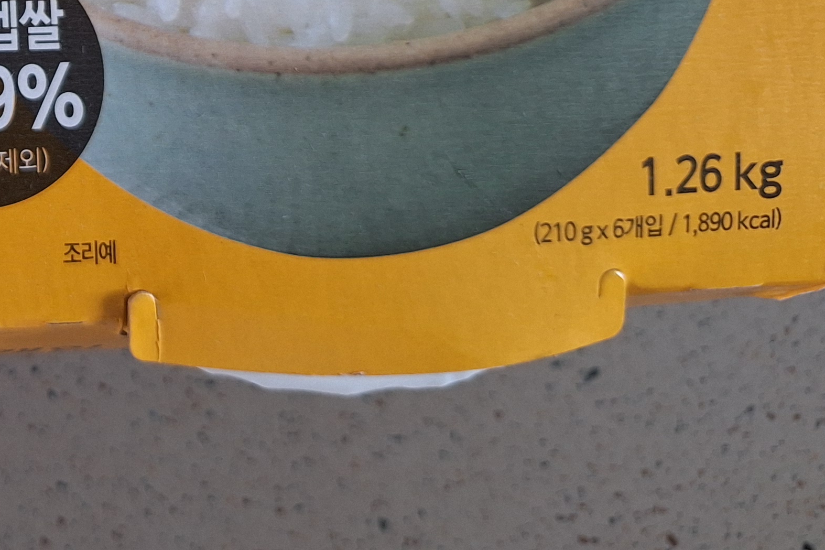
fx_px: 1421
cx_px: -197
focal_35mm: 62
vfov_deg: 19.9
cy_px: -191
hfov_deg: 27.8
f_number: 1.8
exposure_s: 1/40
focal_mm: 5.54
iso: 160
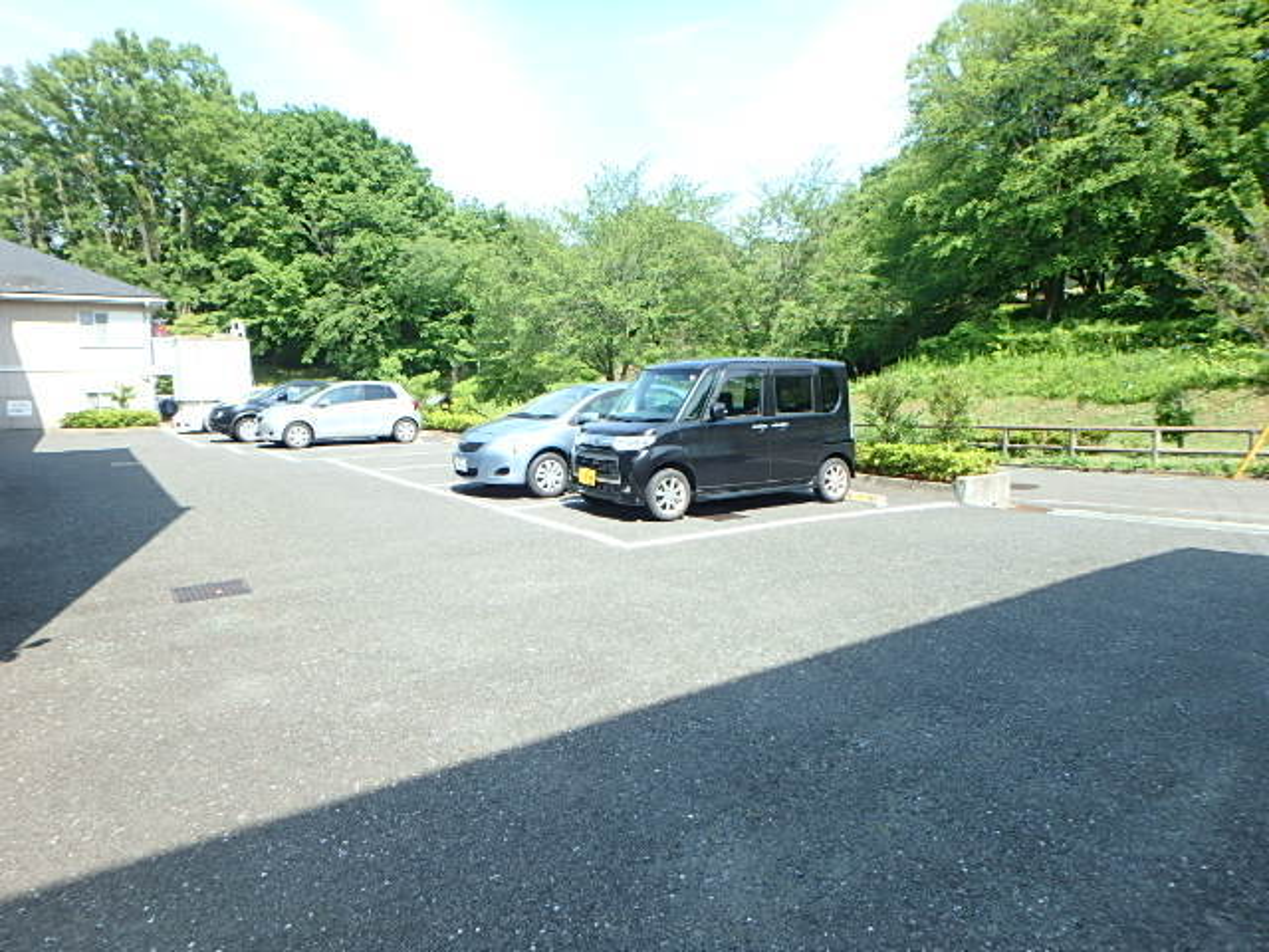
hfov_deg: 79.0
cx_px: 634
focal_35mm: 21
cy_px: 476
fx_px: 770
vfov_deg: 63.4
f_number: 3.5
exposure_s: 1/320
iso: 125
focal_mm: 3.7
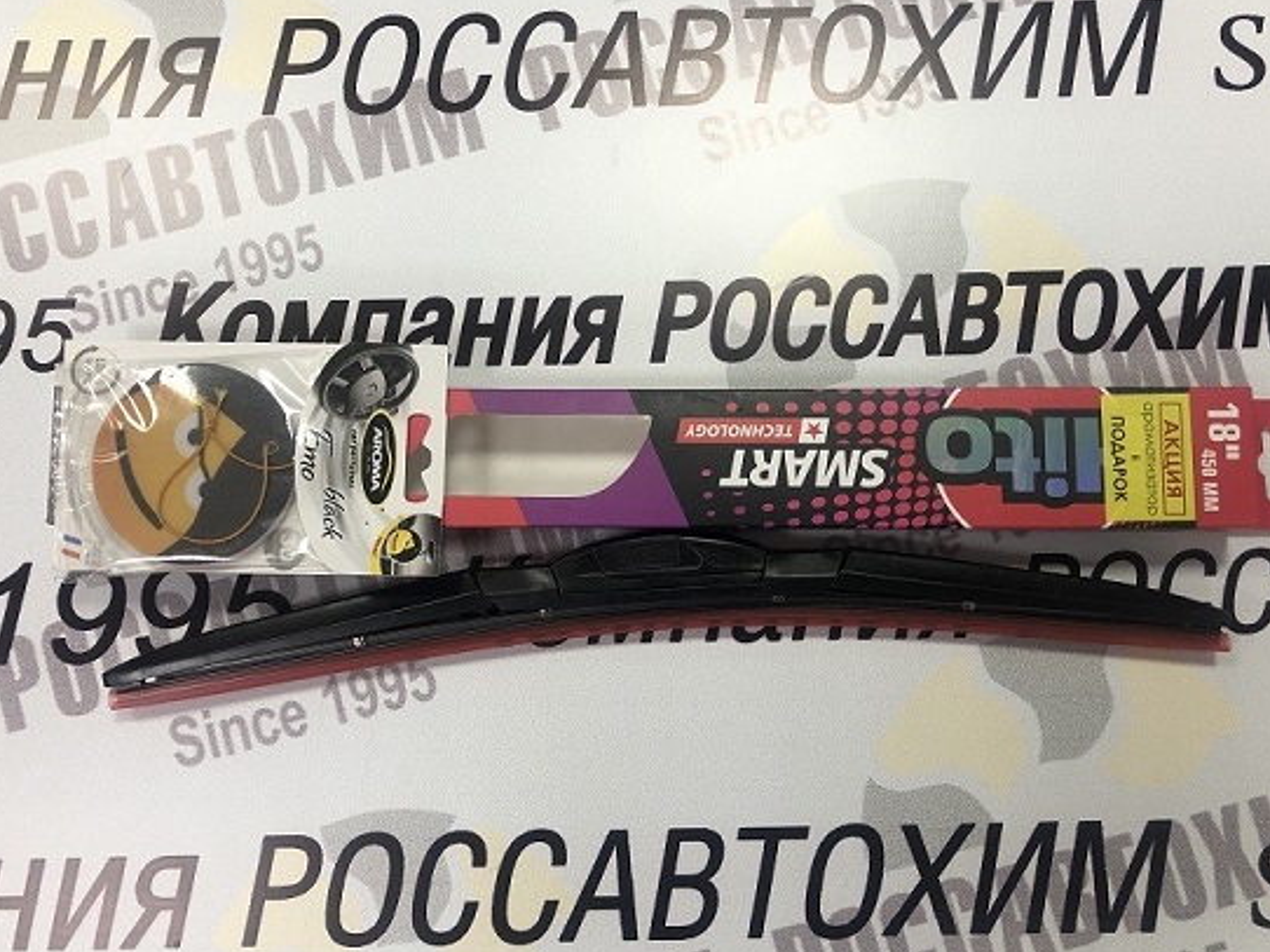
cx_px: 651
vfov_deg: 45.4
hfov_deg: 58.4
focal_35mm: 31
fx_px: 1137
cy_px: 497
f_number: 1.8
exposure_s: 1/25
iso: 40
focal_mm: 3.99
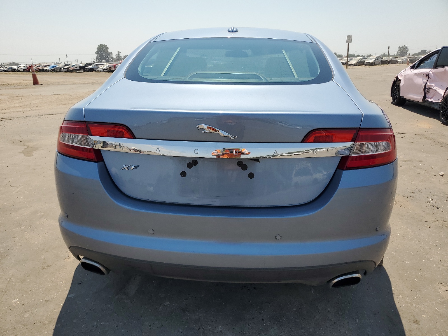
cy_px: 168
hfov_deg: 67.3
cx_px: 224
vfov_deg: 53.1
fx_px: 336
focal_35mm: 26
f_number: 1.5
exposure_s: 1/3333
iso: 50
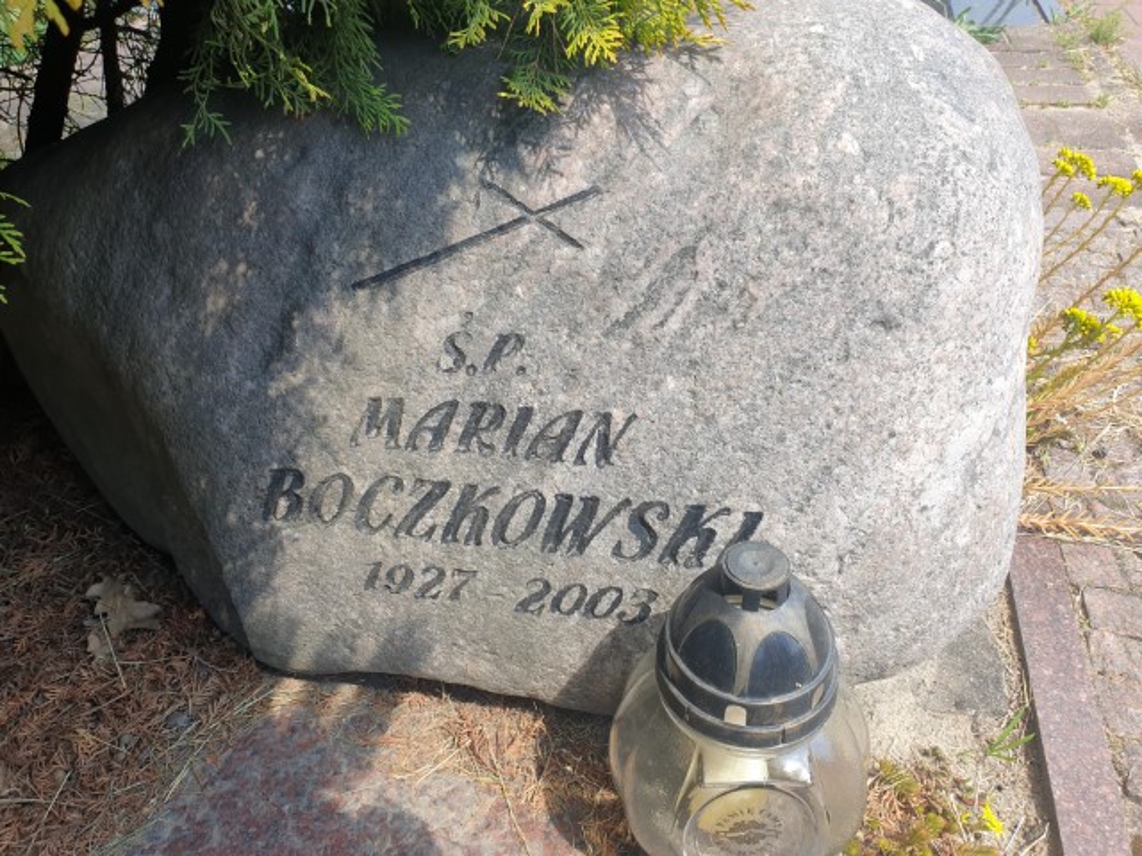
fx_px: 858
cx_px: 571
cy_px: 428
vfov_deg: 53.1
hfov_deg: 67.3
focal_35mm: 26
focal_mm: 4.3
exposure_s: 1/427
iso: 50
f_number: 2.4
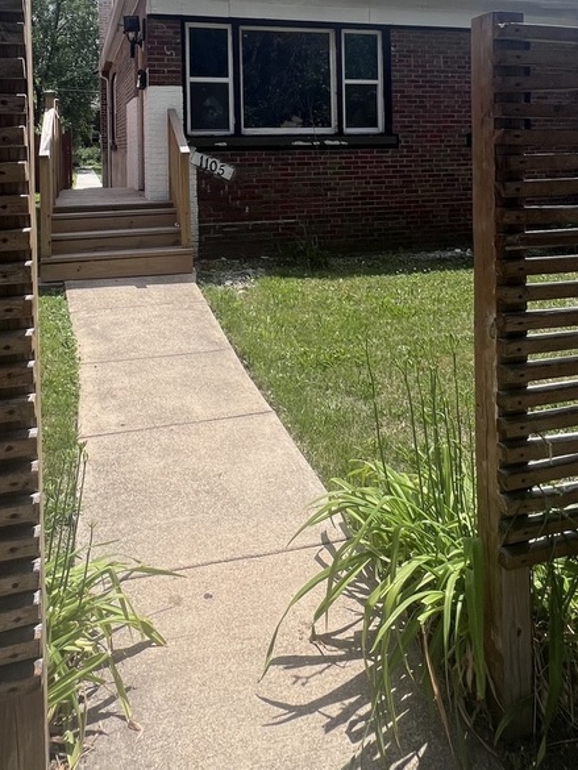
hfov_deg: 56.5
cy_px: 154
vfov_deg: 65.2
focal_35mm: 24
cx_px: 240
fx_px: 534
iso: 32
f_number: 1.8
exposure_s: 1/1167
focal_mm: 1.57
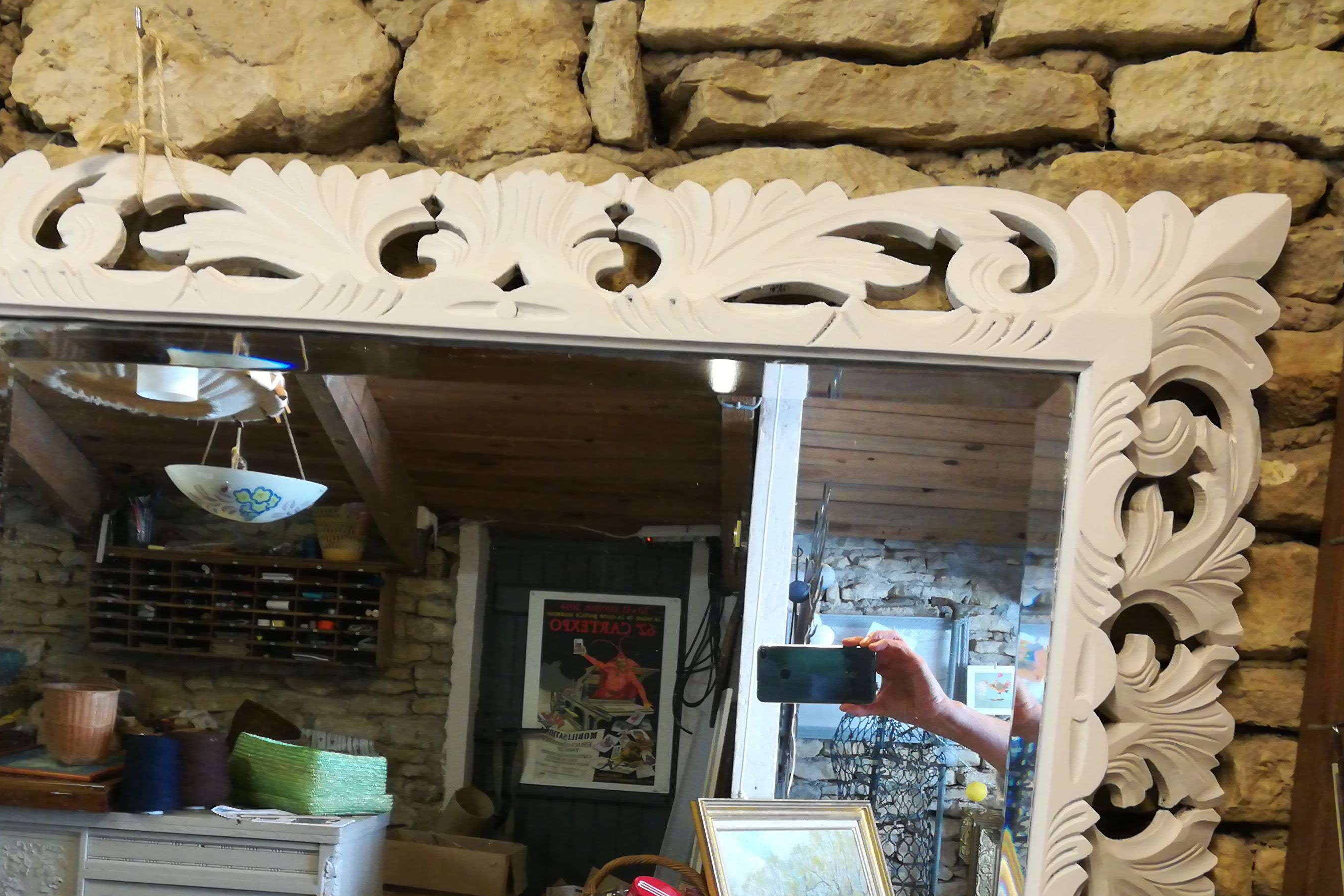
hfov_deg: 48.2
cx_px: 544
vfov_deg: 32.5
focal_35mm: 40
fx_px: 1493
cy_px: 717
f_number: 2.2
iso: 400
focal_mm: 3.83
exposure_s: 1/33.3
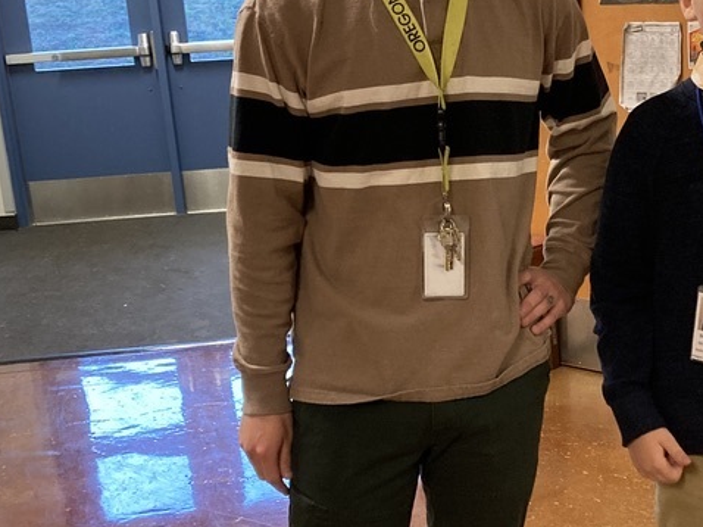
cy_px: 321
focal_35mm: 60
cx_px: 500
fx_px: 1218
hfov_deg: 31.8
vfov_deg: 24.3
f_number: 1.8
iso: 250
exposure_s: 1/40
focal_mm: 3.99
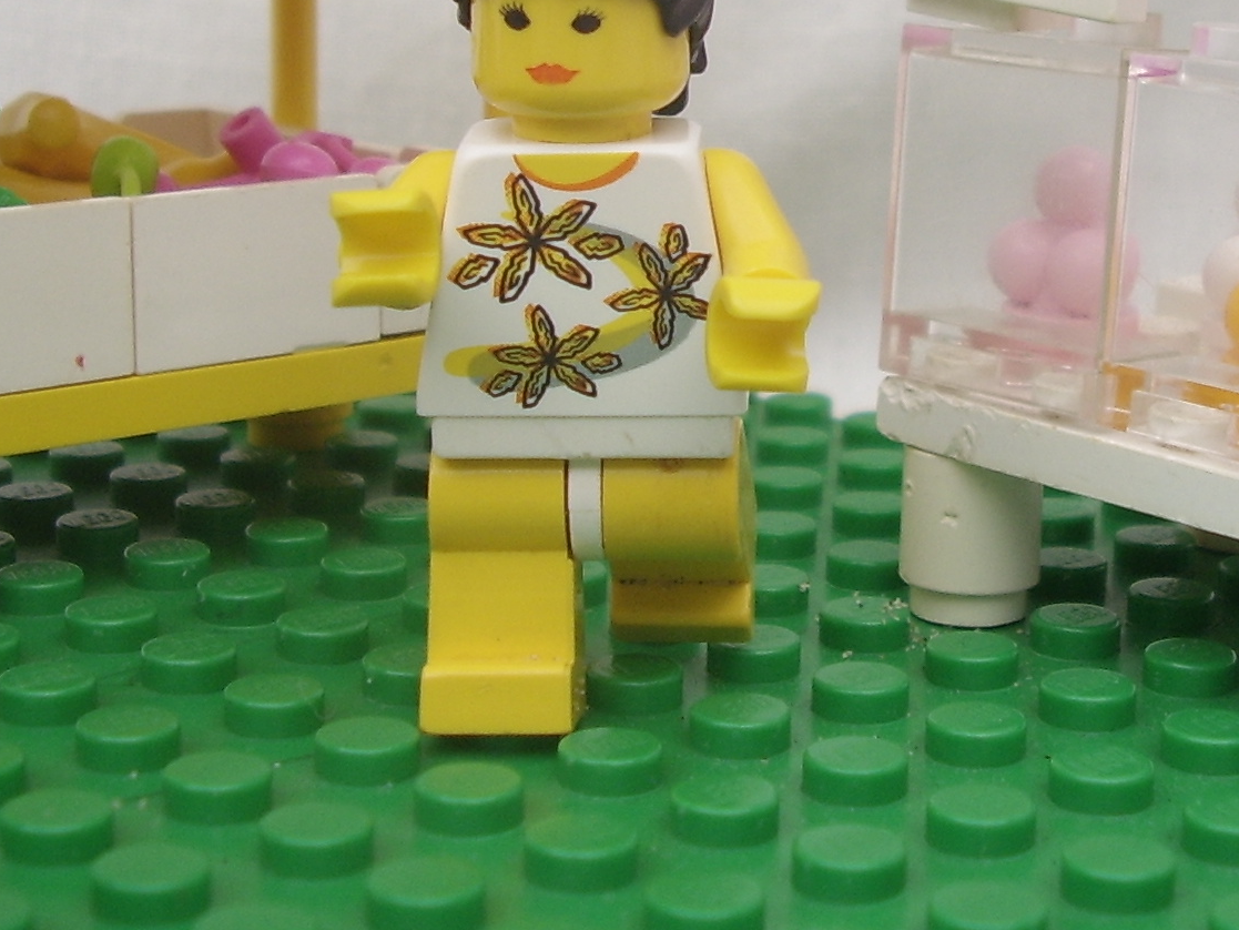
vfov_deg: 23.5
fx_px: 2184
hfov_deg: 31.4
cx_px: 831
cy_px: 109
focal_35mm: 61
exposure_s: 1/125
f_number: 2.9
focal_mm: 5.8
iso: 71
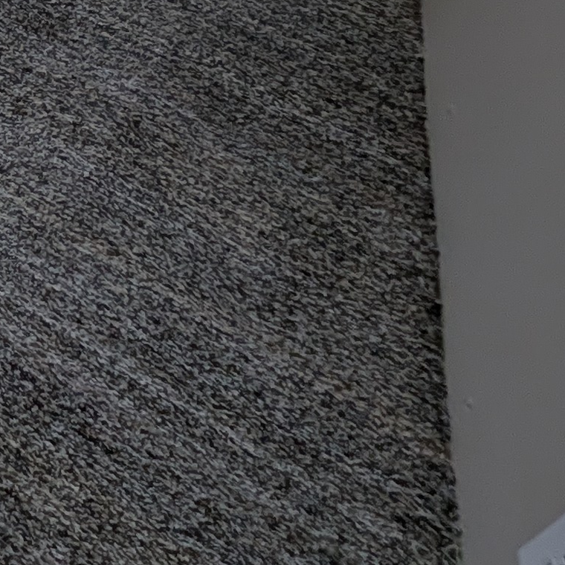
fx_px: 1053
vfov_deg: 19.1
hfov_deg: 15.2
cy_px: -545
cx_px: -794
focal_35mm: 57
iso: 46
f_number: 1.95
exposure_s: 1/24
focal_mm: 2.23
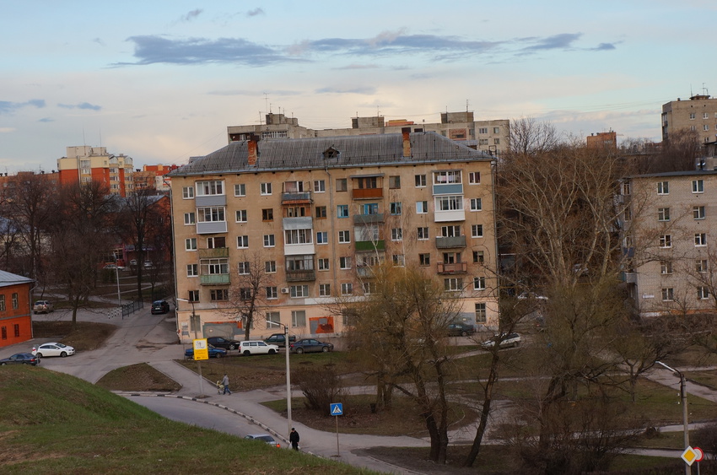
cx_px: 358
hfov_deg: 25.6
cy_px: 238
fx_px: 1580
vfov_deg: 17.1
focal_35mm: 80
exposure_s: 1/250
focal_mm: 53
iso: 400
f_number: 9
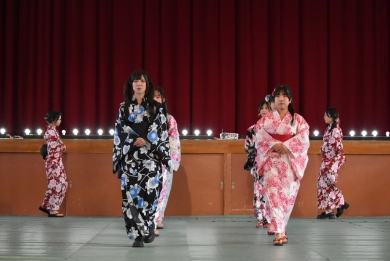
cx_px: 195
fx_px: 1311
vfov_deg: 11.3
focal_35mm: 121
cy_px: 130
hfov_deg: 16.9
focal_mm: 80
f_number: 4.5
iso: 3200
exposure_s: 1/400
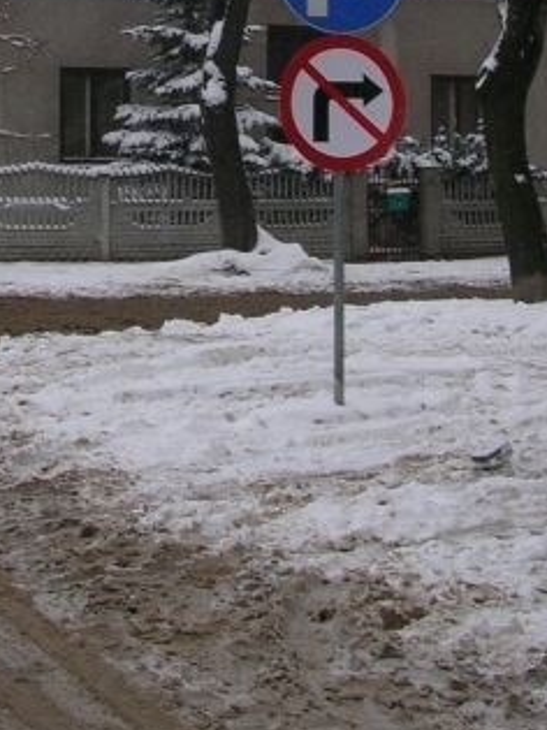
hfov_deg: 15.5
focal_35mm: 95
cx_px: 123
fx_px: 2003
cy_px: 66
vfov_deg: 20.2
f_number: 2.8
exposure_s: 1/166
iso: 50
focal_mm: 5.8
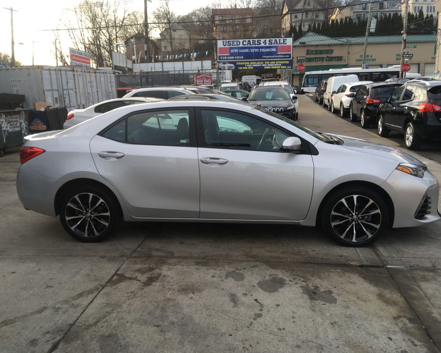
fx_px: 405
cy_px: 175
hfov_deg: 57.2
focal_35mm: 31
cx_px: 219
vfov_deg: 47.1
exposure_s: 1/122
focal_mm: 4.15
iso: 25
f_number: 2.2
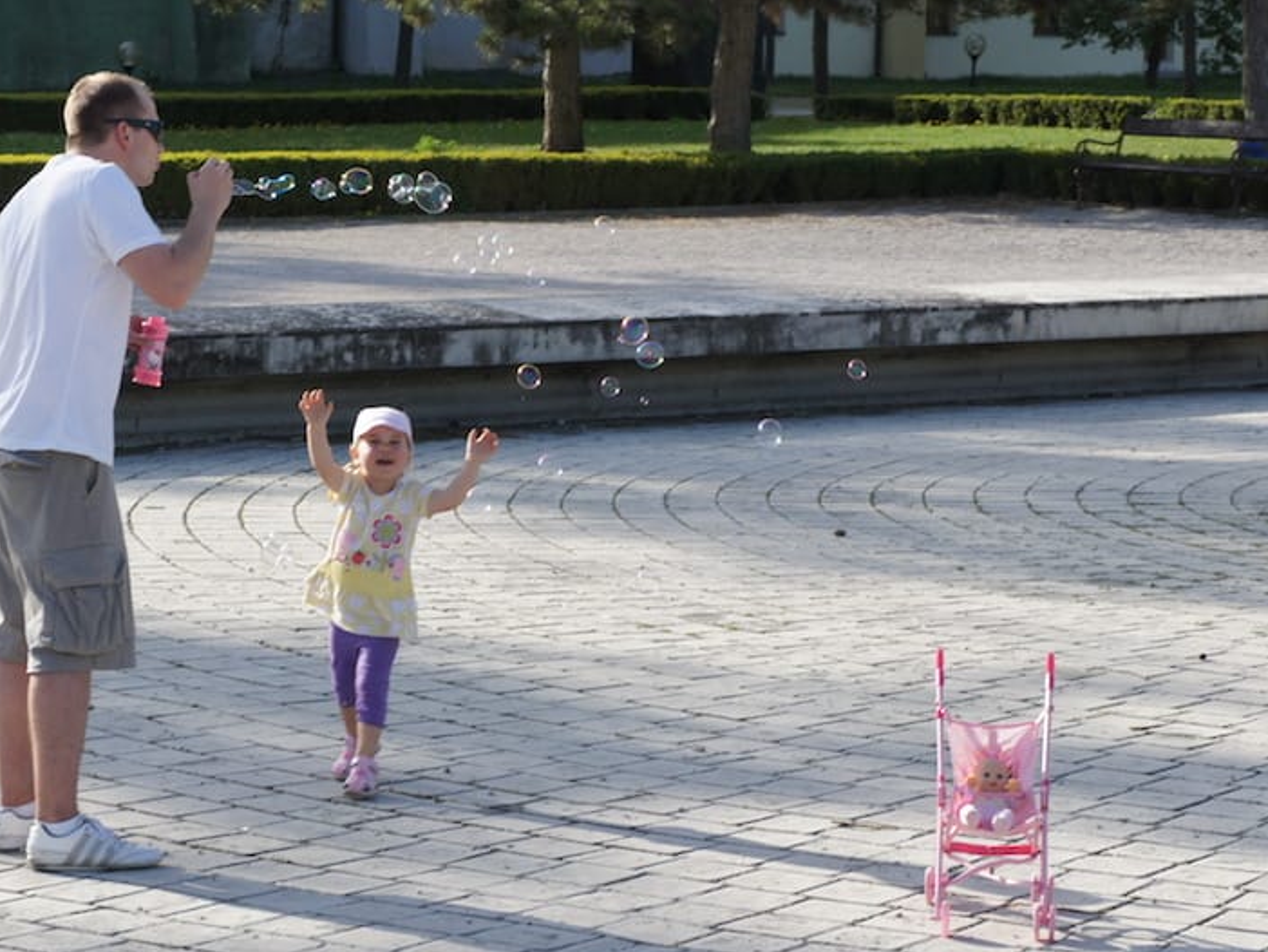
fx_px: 3297
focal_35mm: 90
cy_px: 481
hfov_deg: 21.8
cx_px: 548
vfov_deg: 16.4
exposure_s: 1/250
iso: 200
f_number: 8
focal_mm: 55
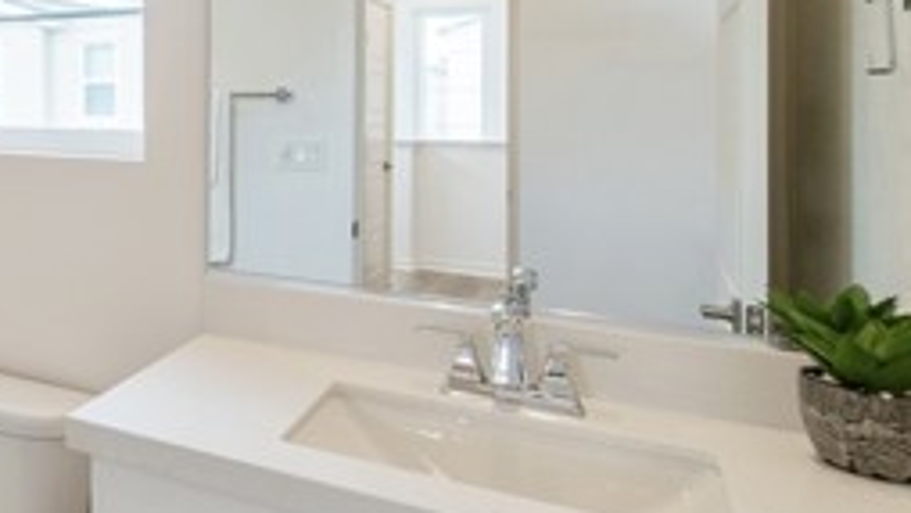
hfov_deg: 39.7
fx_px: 894
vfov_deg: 31.1
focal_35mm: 37
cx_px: -169
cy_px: 93
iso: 400
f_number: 3.5
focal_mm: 14
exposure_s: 1/250
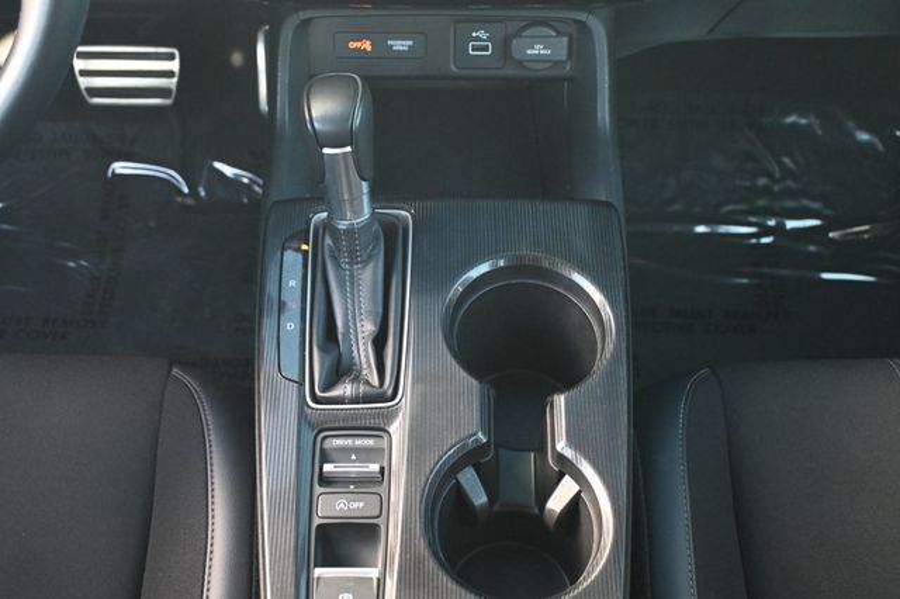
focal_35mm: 46
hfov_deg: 43.0
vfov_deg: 29.4
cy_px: 300
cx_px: 450
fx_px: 1143
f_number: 4.8
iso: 3200
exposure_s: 1/125
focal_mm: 30.5
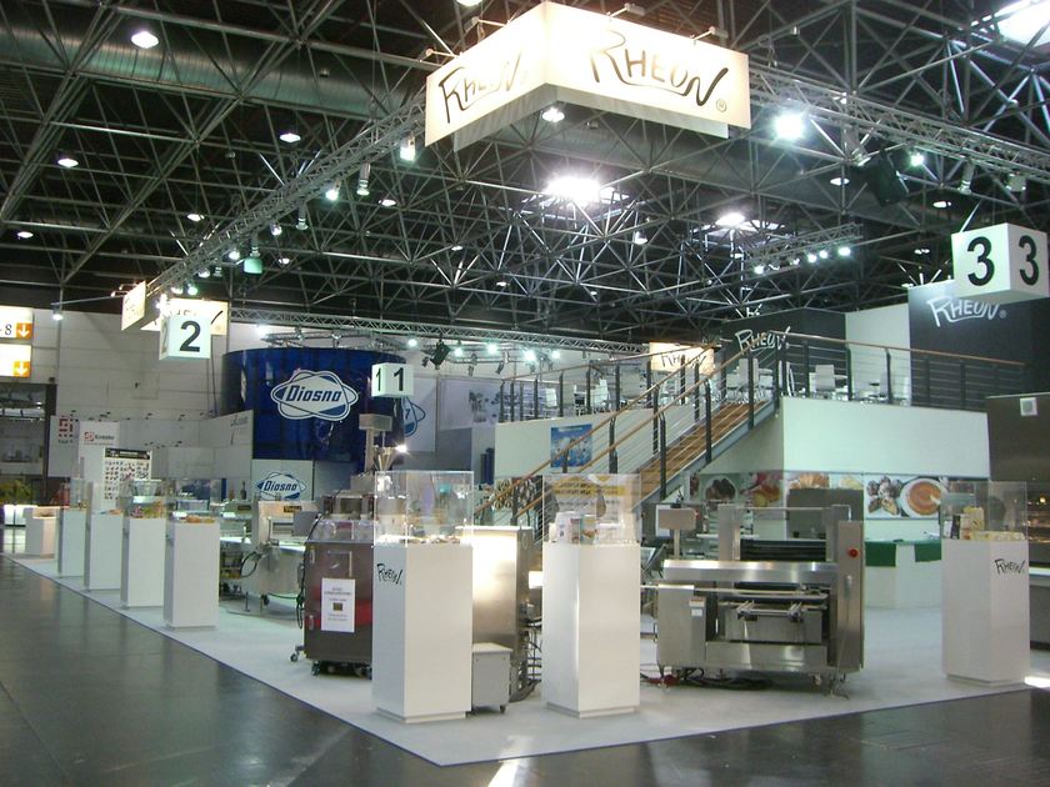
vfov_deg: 37.7
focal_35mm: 38
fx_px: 1153
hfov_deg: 49.0
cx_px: 525
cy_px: 394
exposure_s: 1/50
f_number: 2.7
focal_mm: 6.2
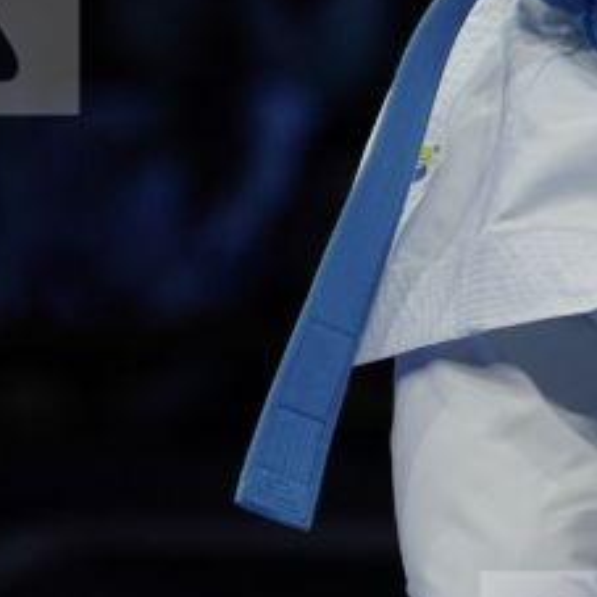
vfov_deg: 1.3
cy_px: -124
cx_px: 726
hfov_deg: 1.3
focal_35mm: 1347
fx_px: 26283
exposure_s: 1/500
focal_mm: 300
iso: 1000
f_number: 5.6
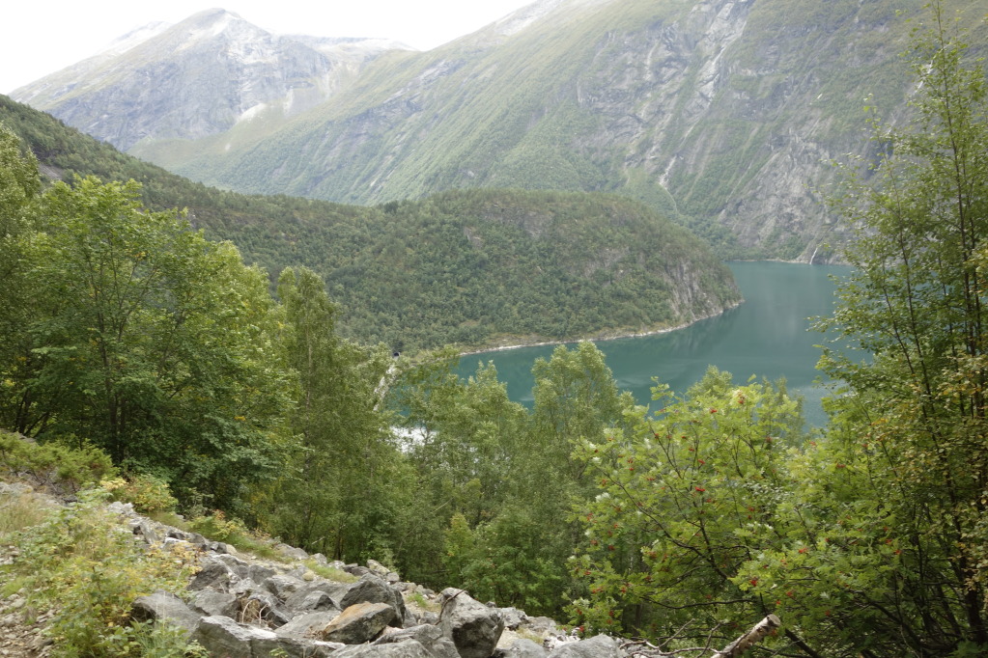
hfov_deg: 65.5
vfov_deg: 46.4
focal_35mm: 28
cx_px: 494
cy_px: 329
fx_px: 768
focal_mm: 10.4
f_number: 3.2
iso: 125
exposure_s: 1/100
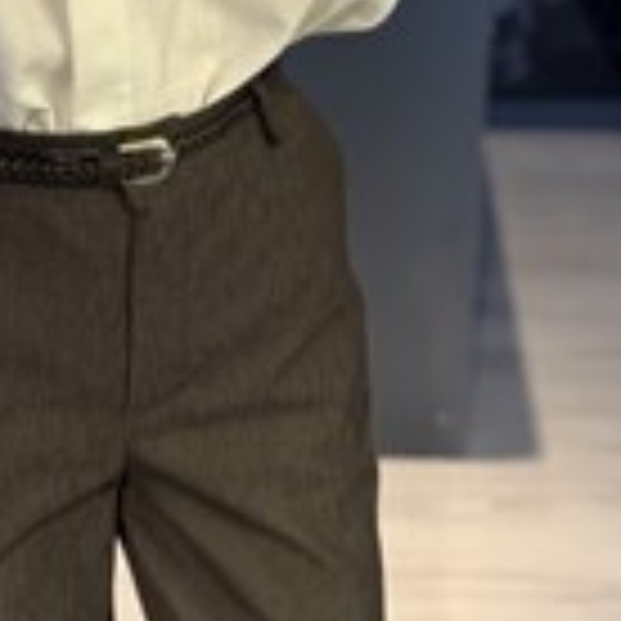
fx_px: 1664
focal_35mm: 82
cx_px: 302
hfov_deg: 21.1
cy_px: 308
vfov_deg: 21.1
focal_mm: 6.76
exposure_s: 1/121
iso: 125
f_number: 1.78
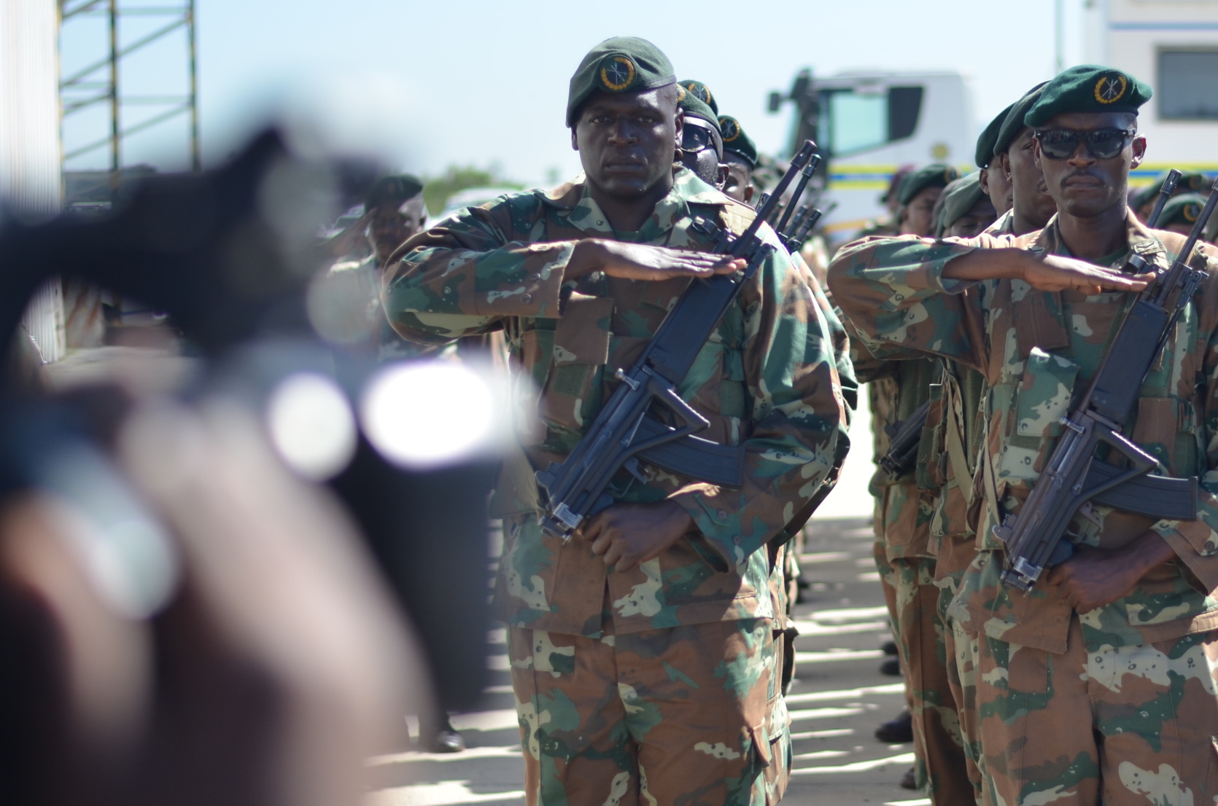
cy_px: 501
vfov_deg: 11.9
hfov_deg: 17.7
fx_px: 3883
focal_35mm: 115
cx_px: 916
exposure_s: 1/2500
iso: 100
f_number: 1.8
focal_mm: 50
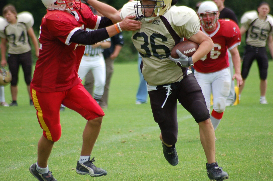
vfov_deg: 3.0
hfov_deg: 4.6
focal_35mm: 450
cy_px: 90
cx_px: 136
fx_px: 3406
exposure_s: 1/640
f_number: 5.6
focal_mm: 300
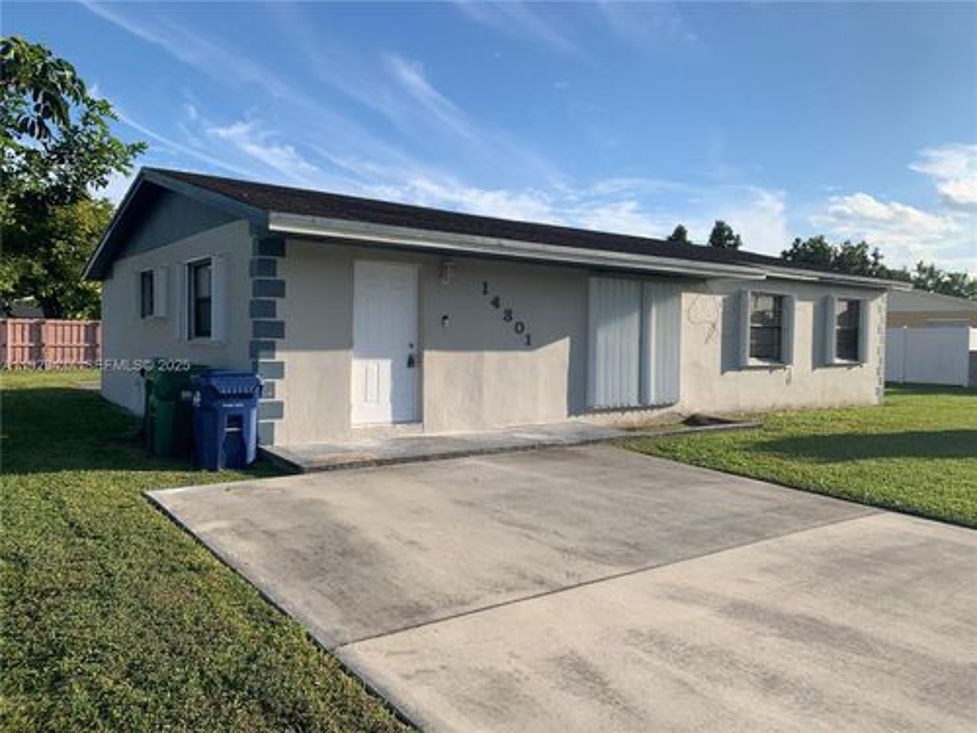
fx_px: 734
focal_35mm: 26
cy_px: 366
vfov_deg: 53.1
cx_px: 488
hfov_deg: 67.3
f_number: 1.8
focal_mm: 4.25
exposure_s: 1/2033
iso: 25
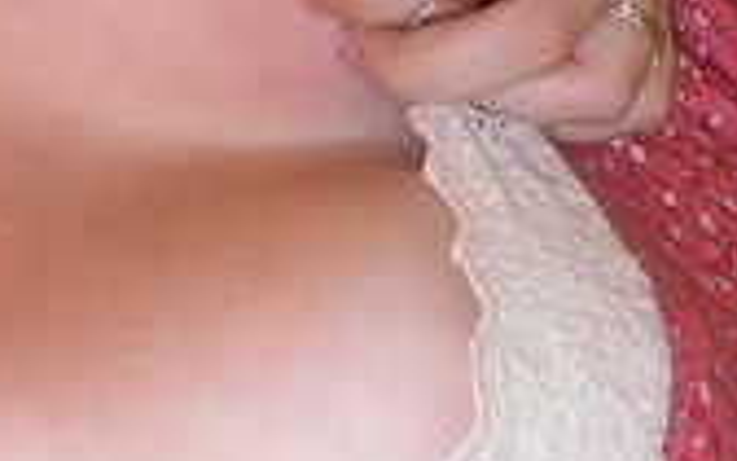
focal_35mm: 144
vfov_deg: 9.1
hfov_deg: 14.5
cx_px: 276
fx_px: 2892
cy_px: 70
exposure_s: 1/40
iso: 100
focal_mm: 6.3
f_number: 3.5
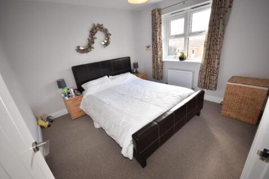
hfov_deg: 100.4
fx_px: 112
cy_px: 90
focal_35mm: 15
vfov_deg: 77.3
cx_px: 134
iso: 320
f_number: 5
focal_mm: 10
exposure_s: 1/60
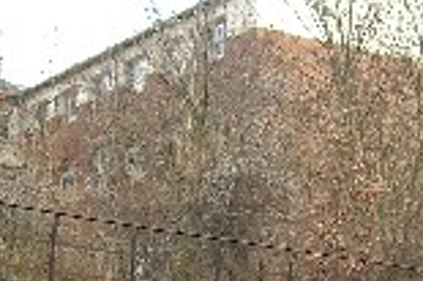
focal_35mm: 149
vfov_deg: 8.8
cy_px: 487
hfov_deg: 13.8
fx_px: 1749
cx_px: 247
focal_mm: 7.9
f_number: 2.8
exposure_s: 1/80
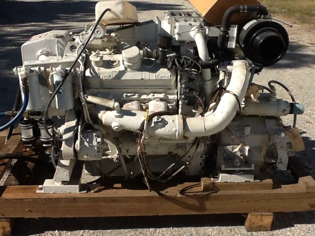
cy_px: 118
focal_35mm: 32
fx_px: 291
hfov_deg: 56.8
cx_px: 158
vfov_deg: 44.1
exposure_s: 1/1575
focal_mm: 2.03
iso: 80
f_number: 2.4
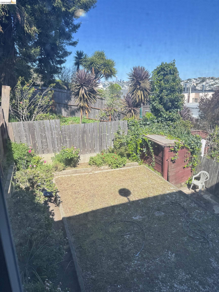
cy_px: 146
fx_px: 202
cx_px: 110
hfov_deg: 56.8
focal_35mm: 24
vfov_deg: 71.6
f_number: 1.78
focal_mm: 6.76
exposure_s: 1/417
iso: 80
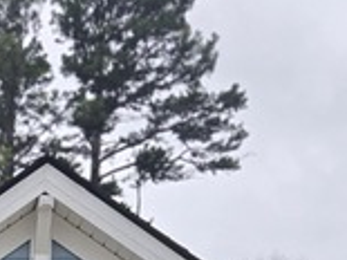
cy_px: 661
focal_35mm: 119
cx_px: -130
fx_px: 1192
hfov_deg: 15.6
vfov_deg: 10.4
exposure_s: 1/359
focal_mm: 5.4
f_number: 1.8
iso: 40
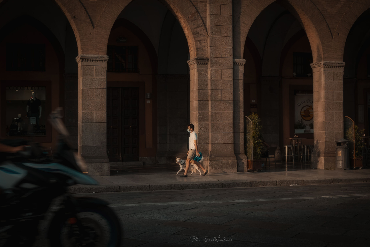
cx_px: 185
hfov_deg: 35.6
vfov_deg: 24.2
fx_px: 576
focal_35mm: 56
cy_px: 124
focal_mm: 37.1
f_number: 8
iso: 400
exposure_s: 1/180
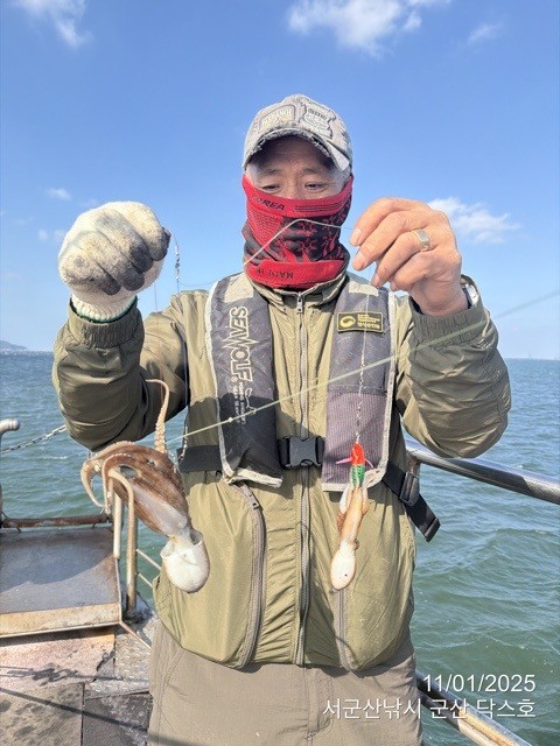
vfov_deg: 71.6
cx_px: 280
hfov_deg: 56.8
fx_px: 518
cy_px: 373
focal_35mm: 24
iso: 320
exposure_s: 1/9091
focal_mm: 6.76
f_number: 1.78
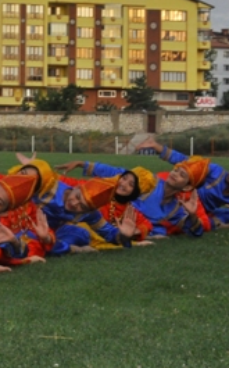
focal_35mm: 96
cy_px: 115
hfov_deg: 12.7
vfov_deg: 21.6
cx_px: -142
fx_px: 961
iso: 800
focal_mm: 26
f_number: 18
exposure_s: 1/200
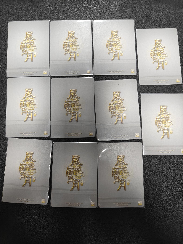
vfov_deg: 71.6
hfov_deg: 56.8
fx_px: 169
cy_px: 122
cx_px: 92
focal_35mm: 24
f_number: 1.8
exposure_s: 1/50
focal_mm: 5.59
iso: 160
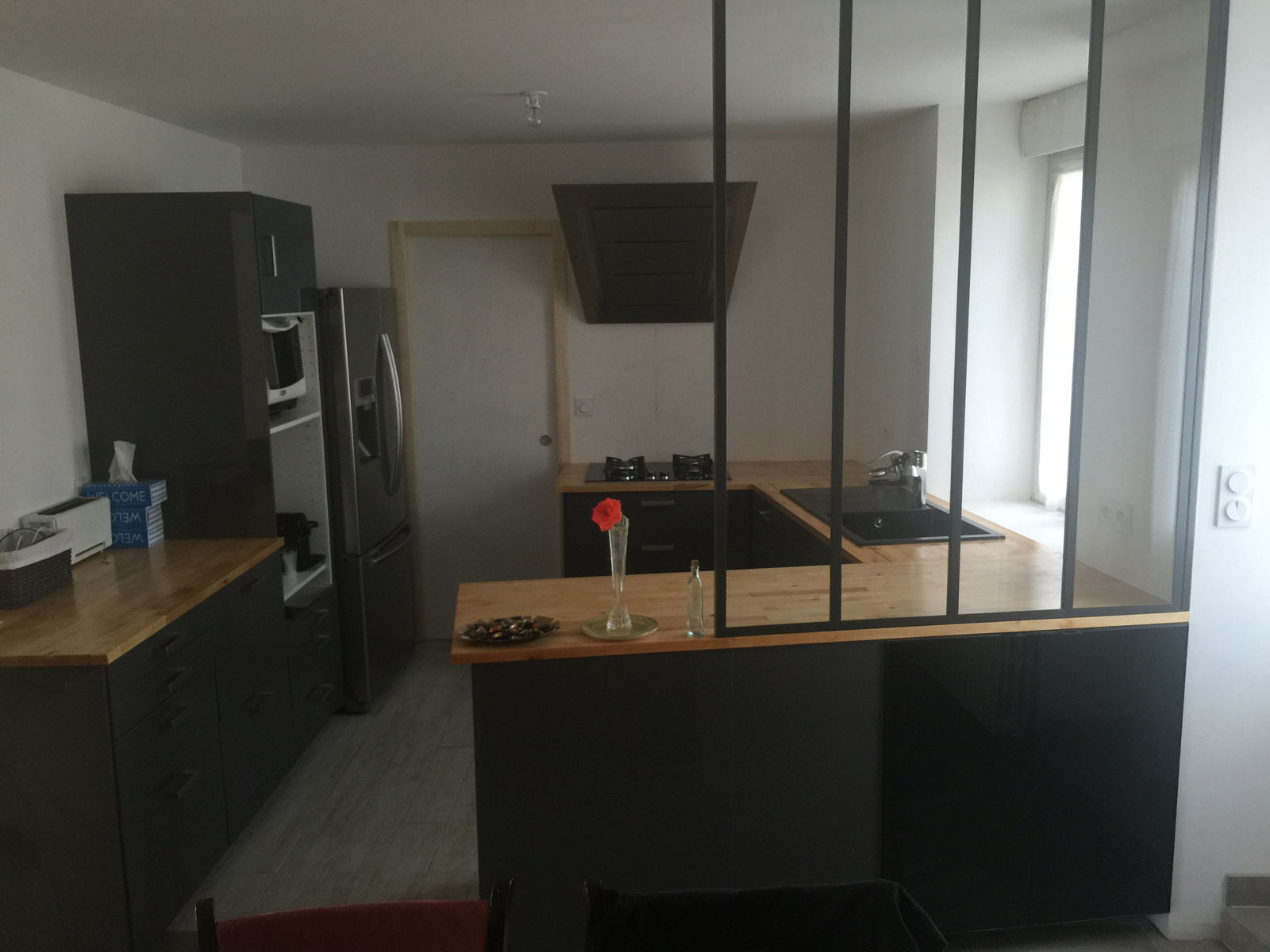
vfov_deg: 48.2
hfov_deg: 61.7
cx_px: 635
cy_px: 476
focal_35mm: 29
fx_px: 1064
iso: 50
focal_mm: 4.15
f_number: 2.2
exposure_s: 1/33
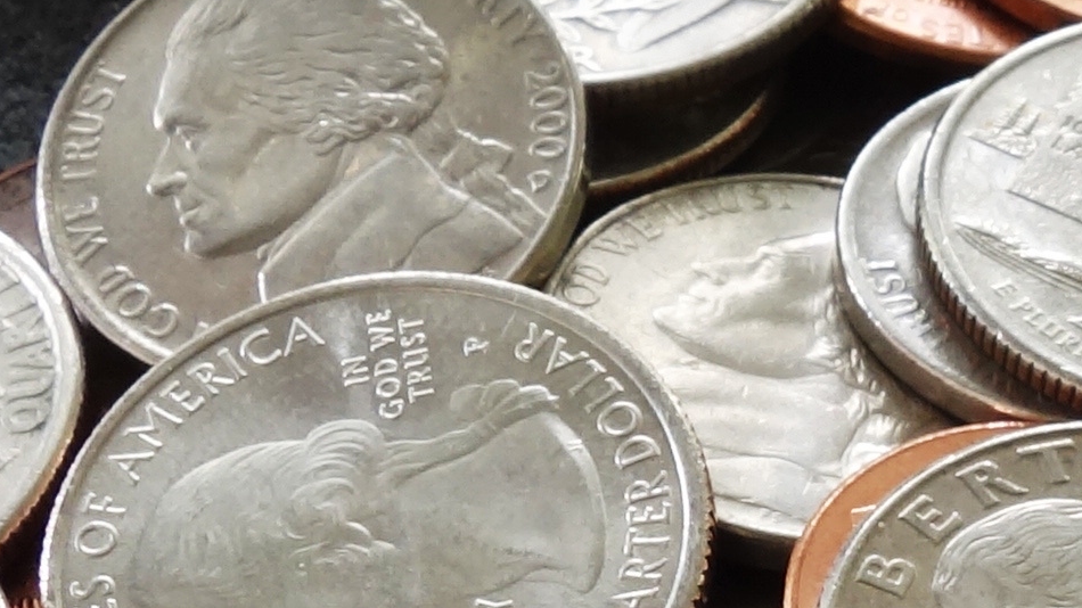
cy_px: 682
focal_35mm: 169
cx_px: 1544
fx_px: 4848
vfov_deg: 7.1
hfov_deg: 12.2
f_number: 8
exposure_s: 2
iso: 200
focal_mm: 10.4
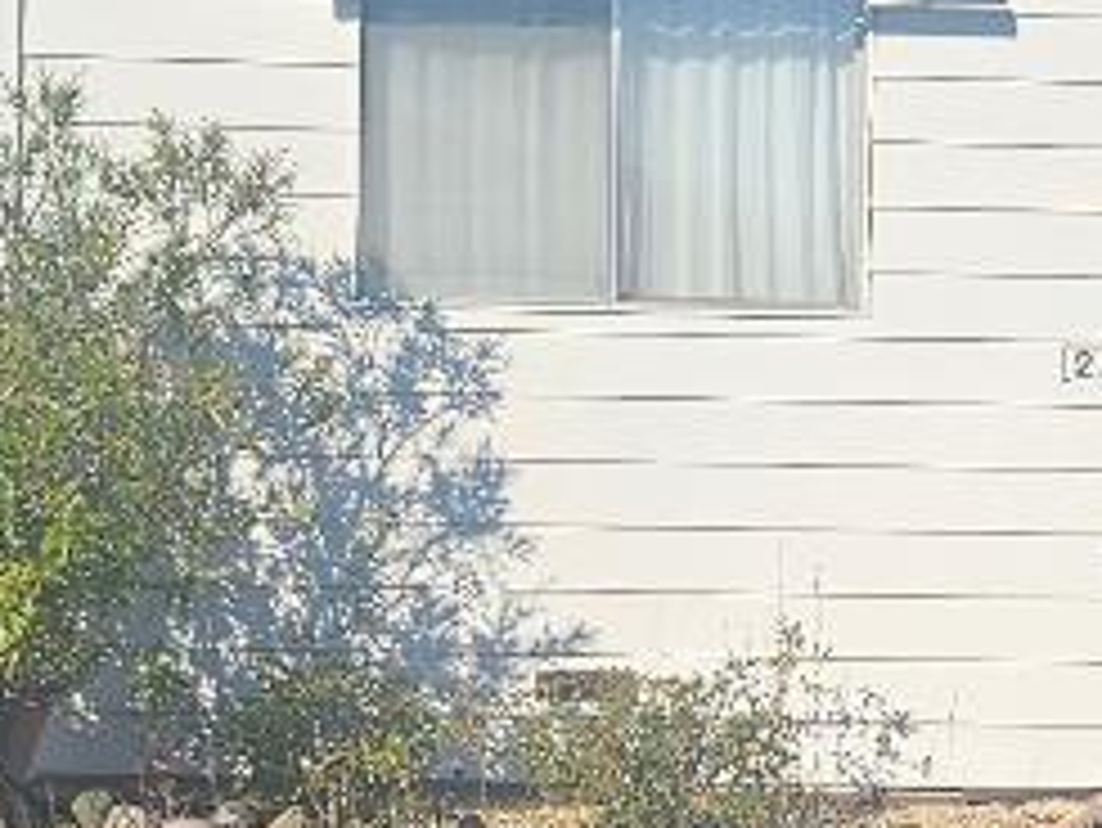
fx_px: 4491
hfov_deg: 13.8
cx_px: 1044
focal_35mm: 141
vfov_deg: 10.5
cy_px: 659
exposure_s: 1/2657
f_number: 1.8
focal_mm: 5.4
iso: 25
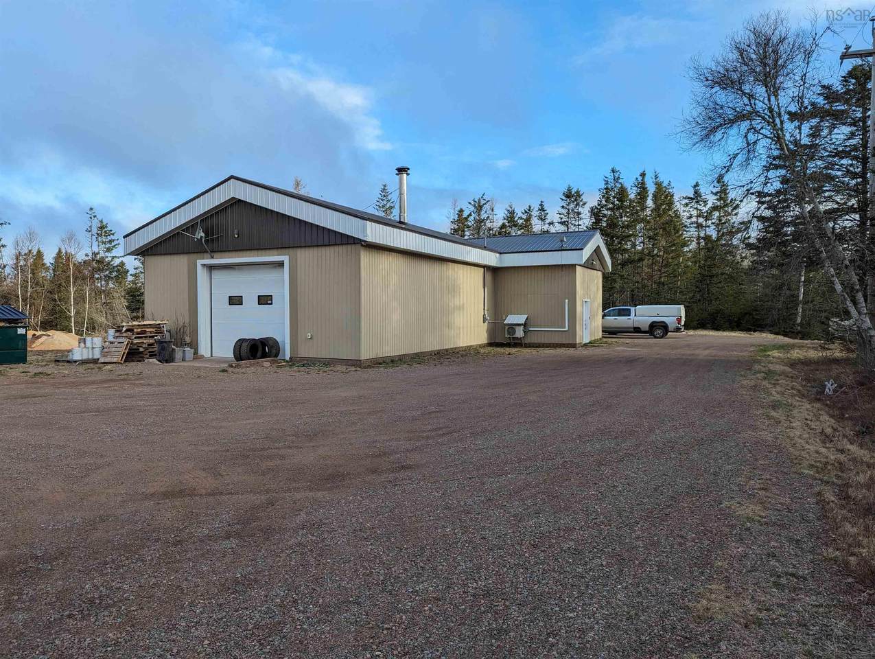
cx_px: 438
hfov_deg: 71.5
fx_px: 608
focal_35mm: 24
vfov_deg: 56.9
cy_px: 330
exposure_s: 1/858
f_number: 1.85
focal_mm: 6.81
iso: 45
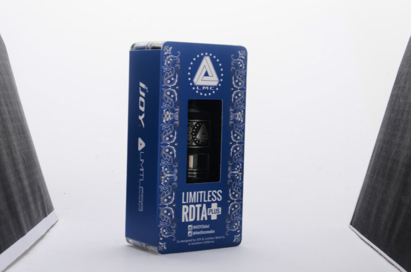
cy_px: 137
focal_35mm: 79
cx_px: 200
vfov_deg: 17.2
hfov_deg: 25.7
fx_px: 900
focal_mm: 48
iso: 100
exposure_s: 1/125
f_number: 14
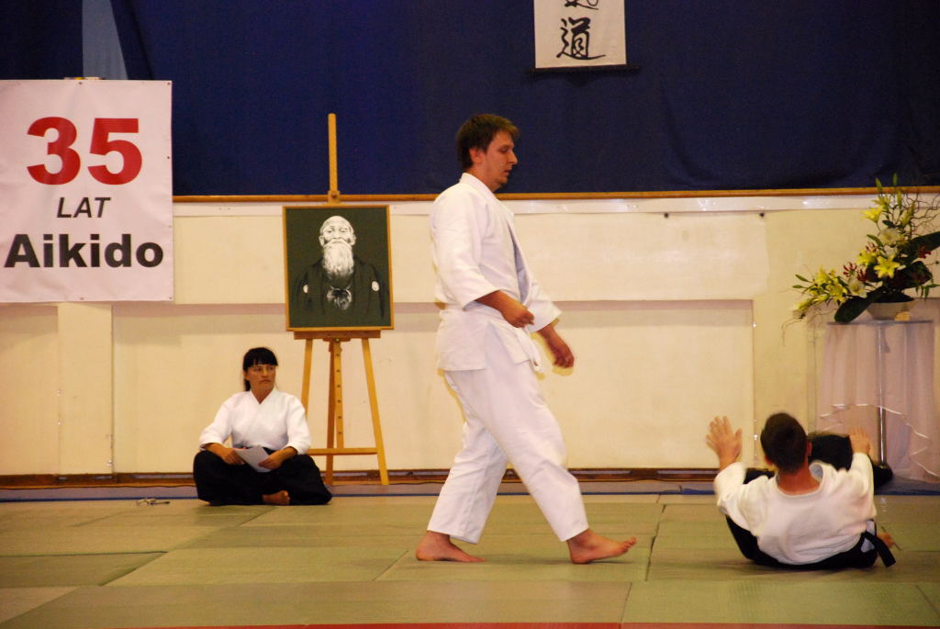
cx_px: 470
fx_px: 4117
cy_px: 314
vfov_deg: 8.7
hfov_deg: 13.0
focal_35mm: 158
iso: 1400
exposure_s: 1/60
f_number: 5.6
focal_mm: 105
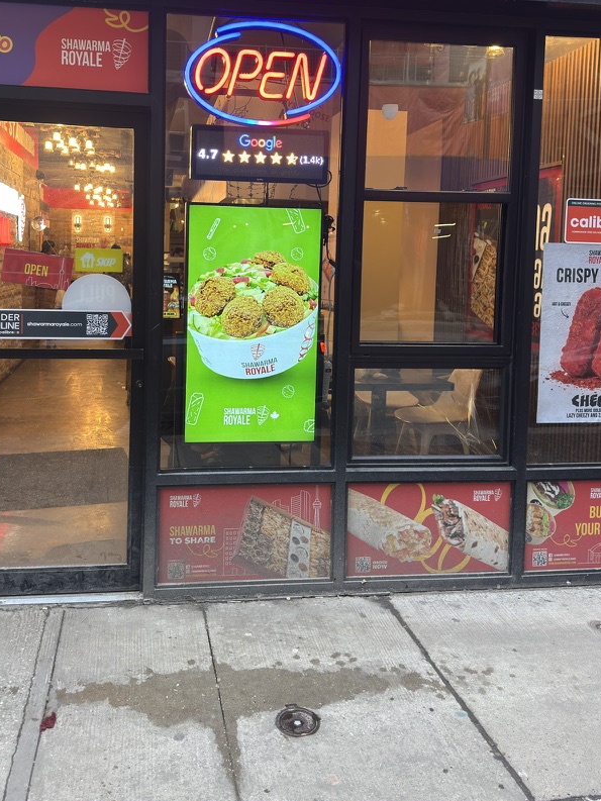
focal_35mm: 31
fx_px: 717
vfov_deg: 57.6
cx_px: 234
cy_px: 299
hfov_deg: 45.2
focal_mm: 6.76
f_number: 1.78
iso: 125
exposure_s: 1/120
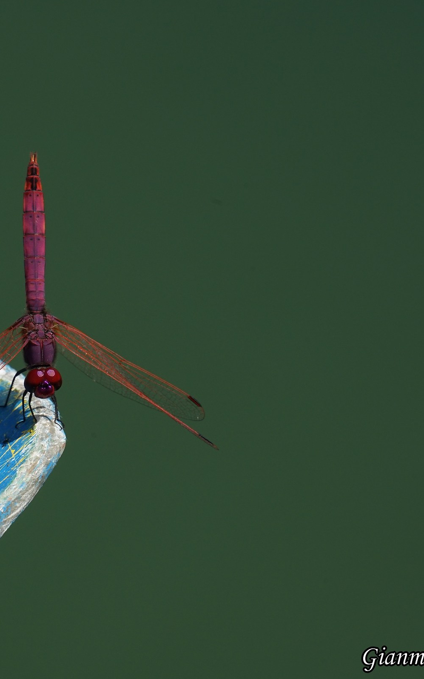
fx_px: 6803
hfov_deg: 3.6
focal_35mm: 368
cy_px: 339
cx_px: 88
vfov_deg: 5.7
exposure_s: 1/250
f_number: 16
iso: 320
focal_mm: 240
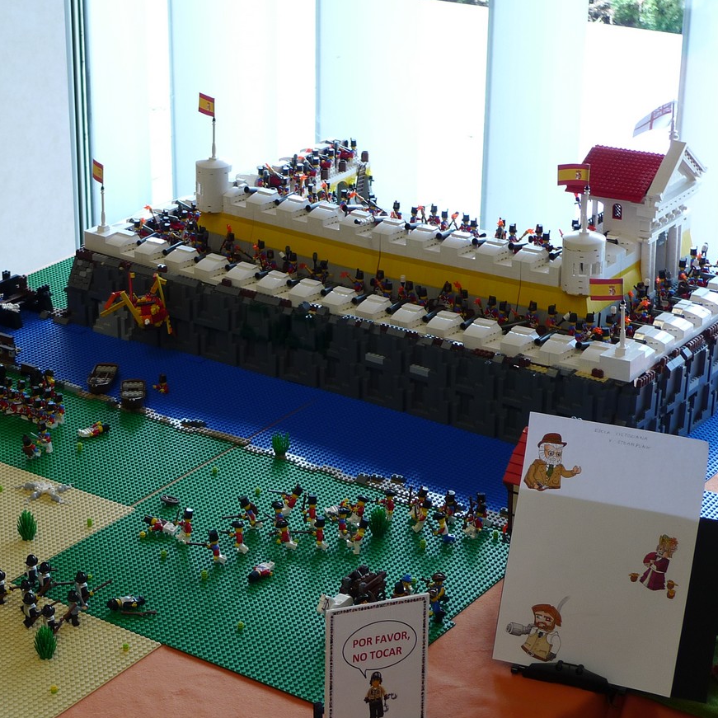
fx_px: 1807
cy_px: 382
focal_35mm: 77
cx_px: 188
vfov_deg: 22.5
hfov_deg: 22.3
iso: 80
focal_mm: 11.1
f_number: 2.7
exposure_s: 1/40
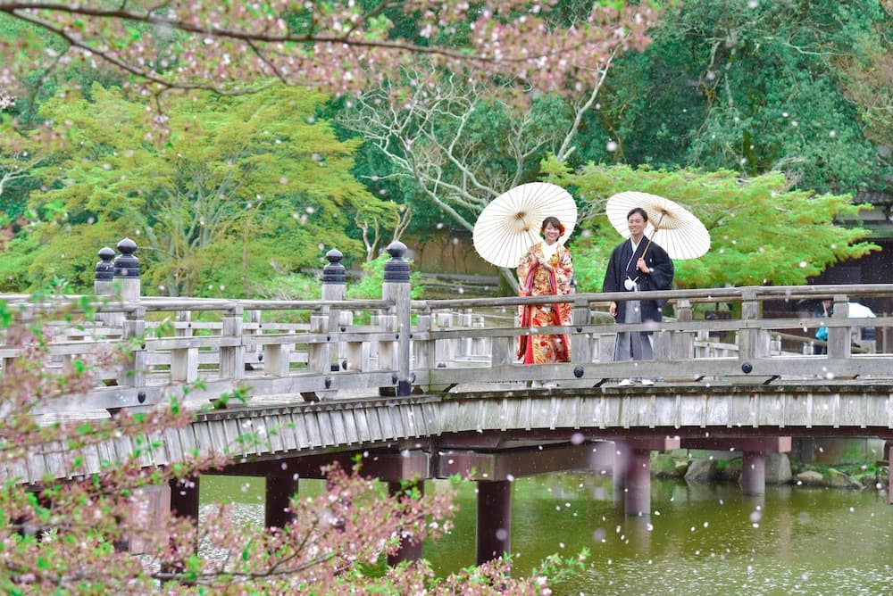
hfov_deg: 18.3
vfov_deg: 12.2
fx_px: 2780
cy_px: 298
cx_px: 446
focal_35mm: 112
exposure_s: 1/640
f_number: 5.6
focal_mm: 112
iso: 2000
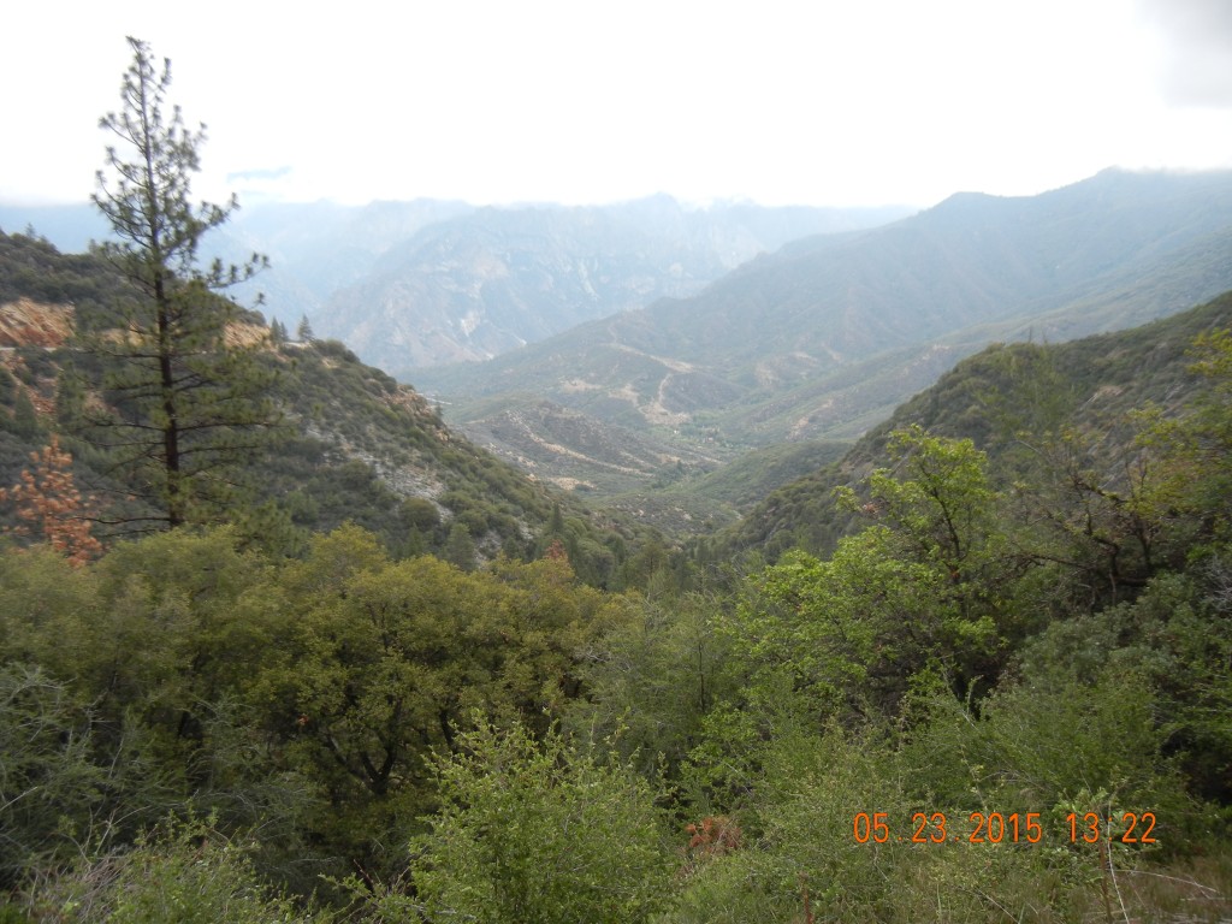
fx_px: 1068
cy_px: 462
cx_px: 616
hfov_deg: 60.0
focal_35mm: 30
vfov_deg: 46.8
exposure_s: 1/520
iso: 160
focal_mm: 5.4
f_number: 3.5
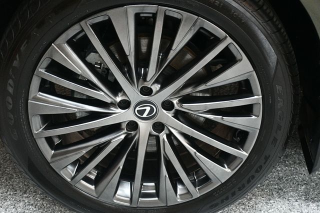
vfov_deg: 22.6
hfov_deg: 33.4
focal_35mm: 60
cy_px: 106
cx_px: 160
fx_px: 533
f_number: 4.5
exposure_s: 1/60
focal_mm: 40
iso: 4000
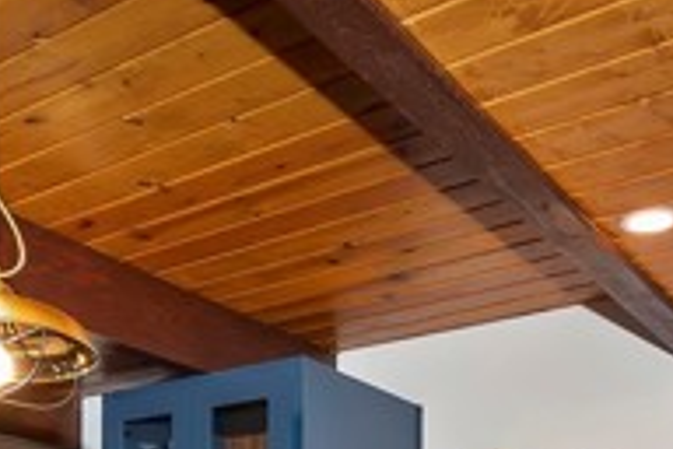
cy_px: 693
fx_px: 935
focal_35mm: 50
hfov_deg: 39.6
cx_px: 372
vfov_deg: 21.9
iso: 400
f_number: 8
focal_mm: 10
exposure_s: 1/30
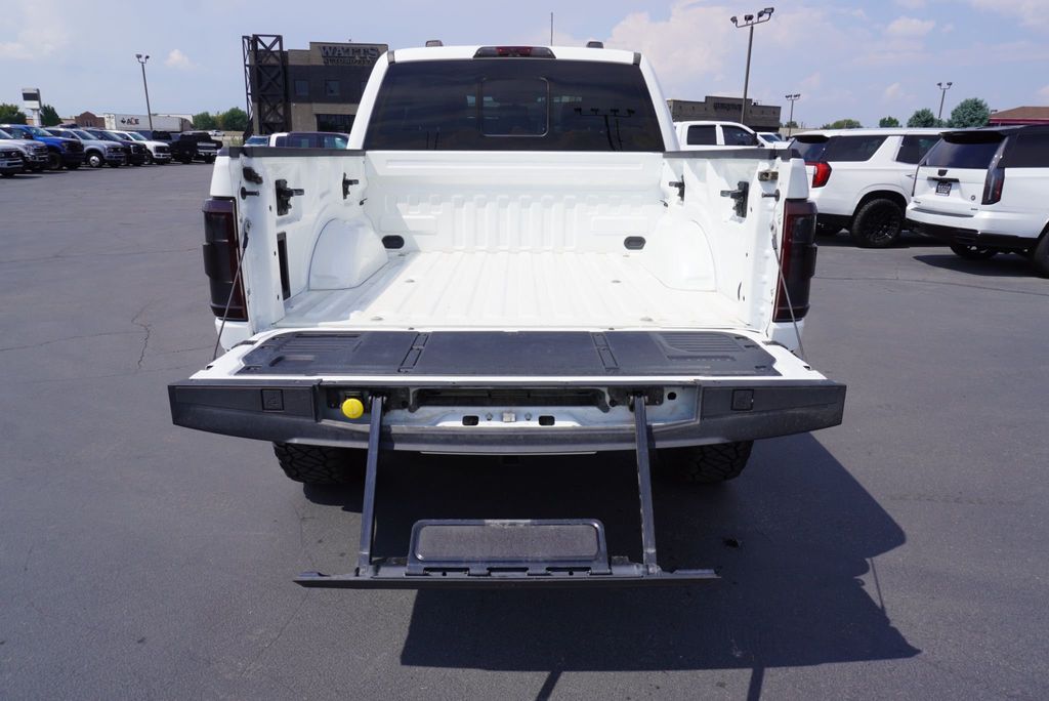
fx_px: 700
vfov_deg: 53.2
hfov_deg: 73.7
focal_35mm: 24
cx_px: 524
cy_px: 350
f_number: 10
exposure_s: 1/250
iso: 100
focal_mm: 16
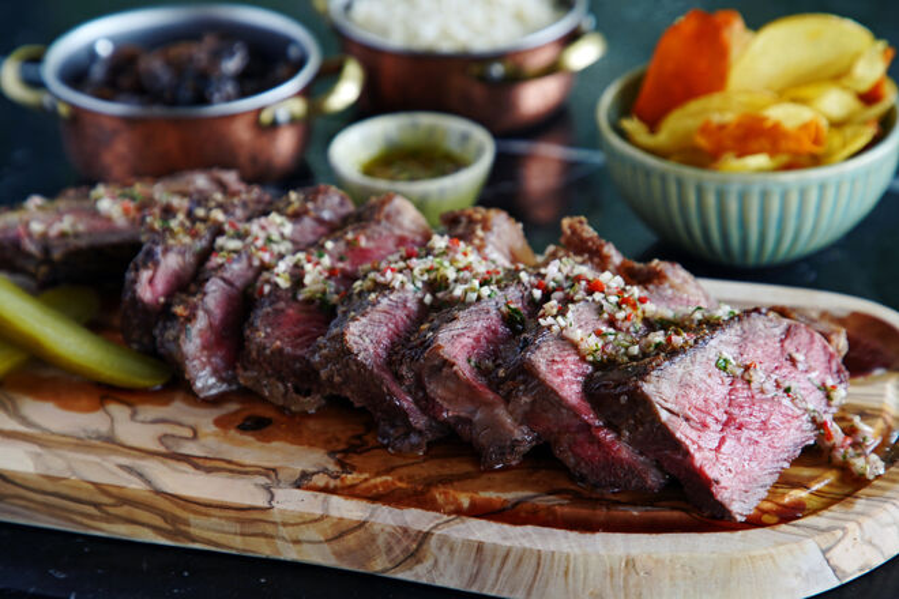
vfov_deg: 13.0
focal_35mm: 105
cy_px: 300
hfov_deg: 19.5
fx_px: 2622
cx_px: 450
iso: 320
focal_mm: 105
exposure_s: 1/10
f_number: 5.6
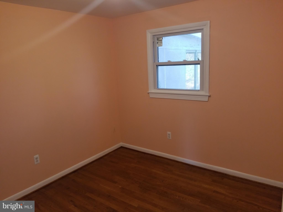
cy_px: 106
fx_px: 213
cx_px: 142
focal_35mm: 26
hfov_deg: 67.3
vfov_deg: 53.1
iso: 100
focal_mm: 4.25
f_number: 1.7
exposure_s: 1/40
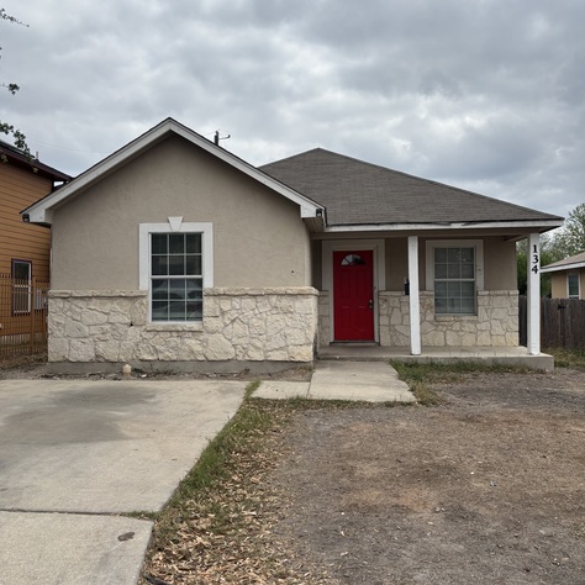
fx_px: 593
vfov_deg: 52.5
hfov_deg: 52.5
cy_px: 276
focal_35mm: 31
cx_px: 292
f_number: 1.6
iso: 50
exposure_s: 1/5952
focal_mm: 5.96
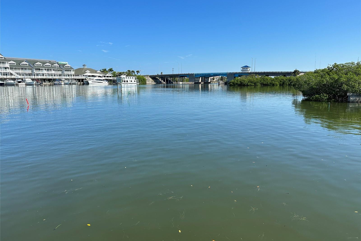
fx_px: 251
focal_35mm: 25
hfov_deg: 71.5
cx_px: 180
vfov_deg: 51.3
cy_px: 119
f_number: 1.78
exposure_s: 1/4348
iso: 80
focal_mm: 6.86
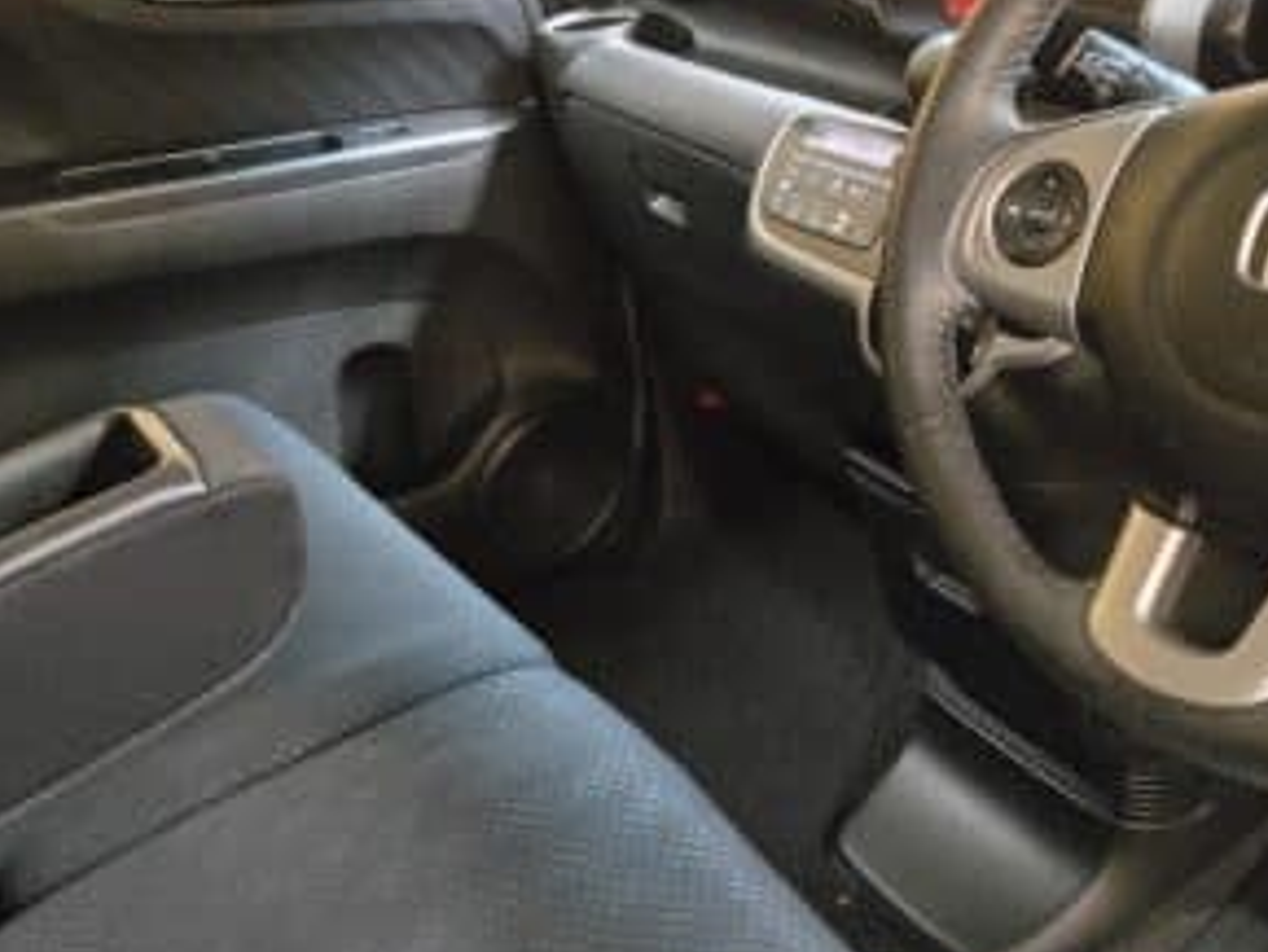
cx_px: 518
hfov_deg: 51.1
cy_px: 360
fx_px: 1319
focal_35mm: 36
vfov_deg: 39.4
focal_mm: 2.2
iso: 1600
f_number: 2.2
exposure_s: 1/25
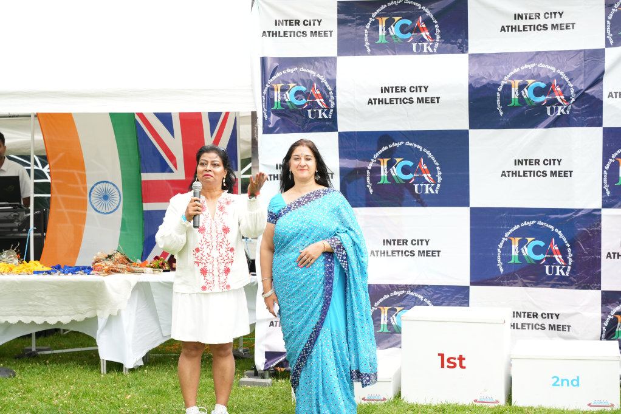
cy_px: 207
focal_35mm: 70
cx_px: 310
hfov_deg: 28.8
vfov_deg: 19.5
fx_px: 1207
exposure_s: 1/250
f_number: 5
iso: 400
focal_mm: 70
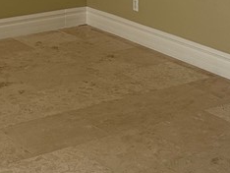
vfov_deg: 13.2
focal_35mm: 105
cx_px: 123
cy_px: -100
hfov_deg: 18.7
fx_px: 698
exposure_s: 1/121
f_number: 1.78
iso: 200
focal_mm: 6.86
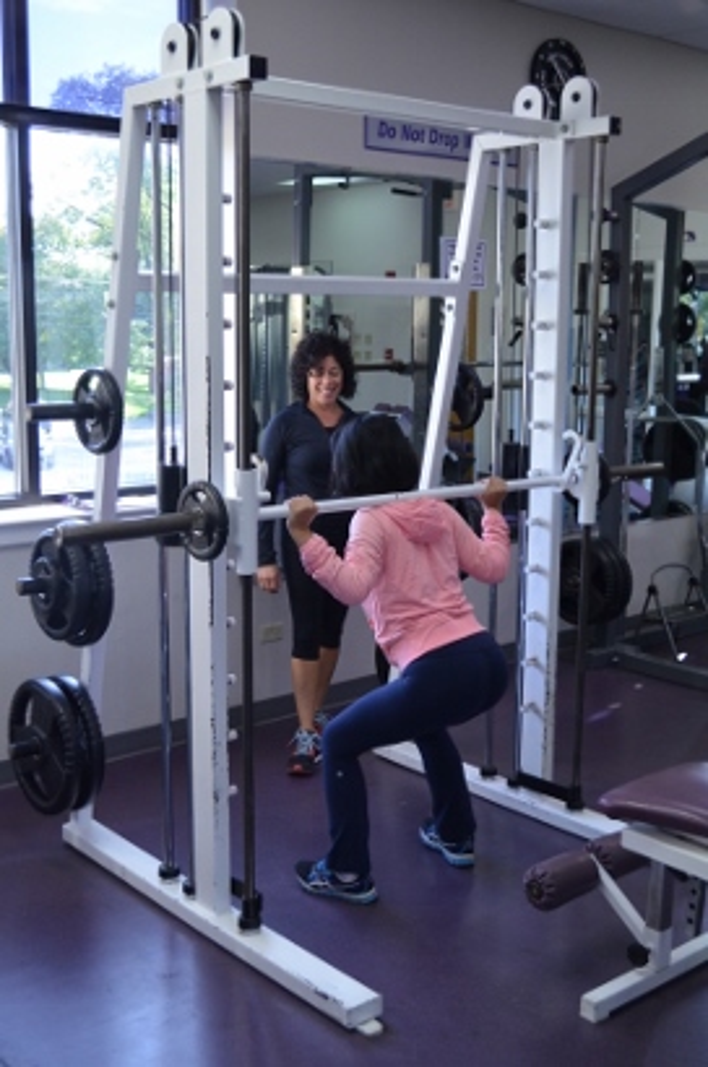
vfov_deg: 46.5
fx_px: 1243
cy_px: 534
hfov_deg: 31.8
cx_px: 354
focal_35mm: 42
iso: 1600
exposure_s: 1/250
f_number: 4.5
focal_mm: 28
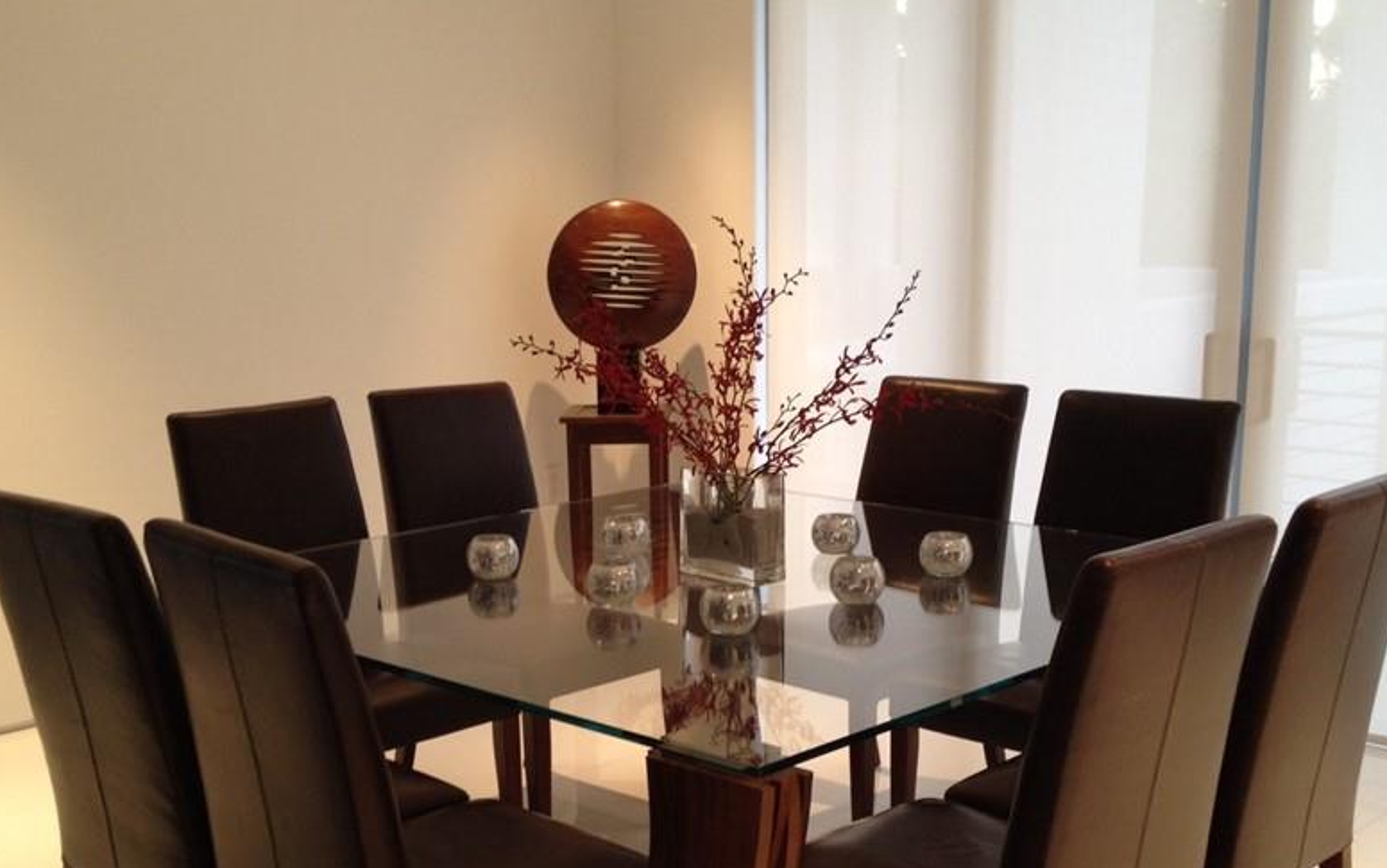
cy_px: 587
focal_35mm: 49
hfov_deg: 41.0
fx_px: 1853
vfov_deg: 26.2
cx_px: 664
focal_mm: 4.28
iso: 100
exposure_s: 1/20
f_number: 2.4
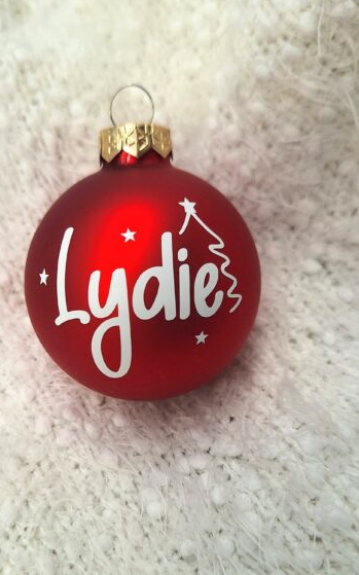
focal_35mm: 25
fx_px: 392
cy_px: 290
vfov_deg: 72.6
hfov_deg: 49.0
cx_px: 150
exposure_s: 1/485
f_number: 1.8
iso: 40
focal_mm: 5.54
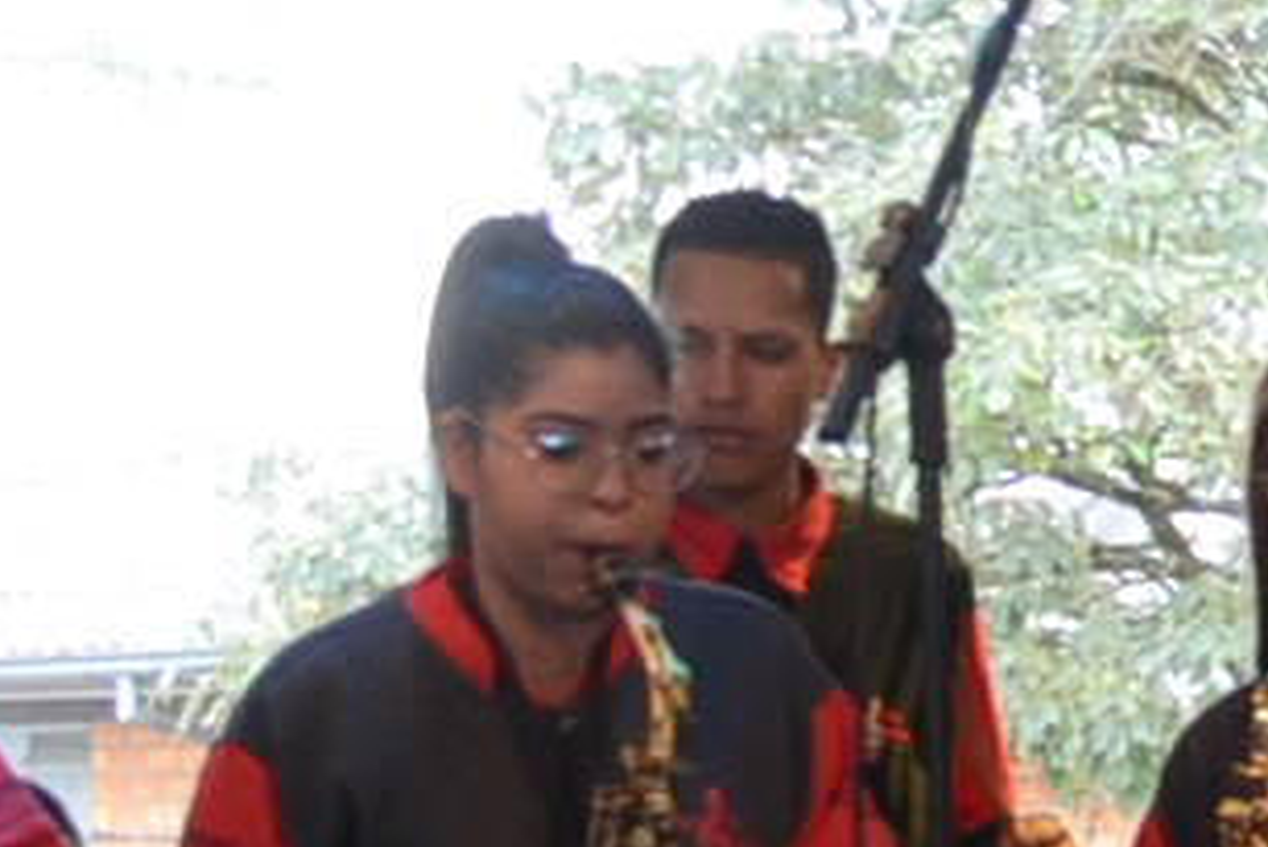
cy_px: 1682
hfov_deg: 7.6
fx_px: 7928
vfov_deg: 6.0
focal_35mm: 225
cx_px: 4246
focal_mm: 20
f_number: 7.1
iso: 400
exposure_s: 1/30
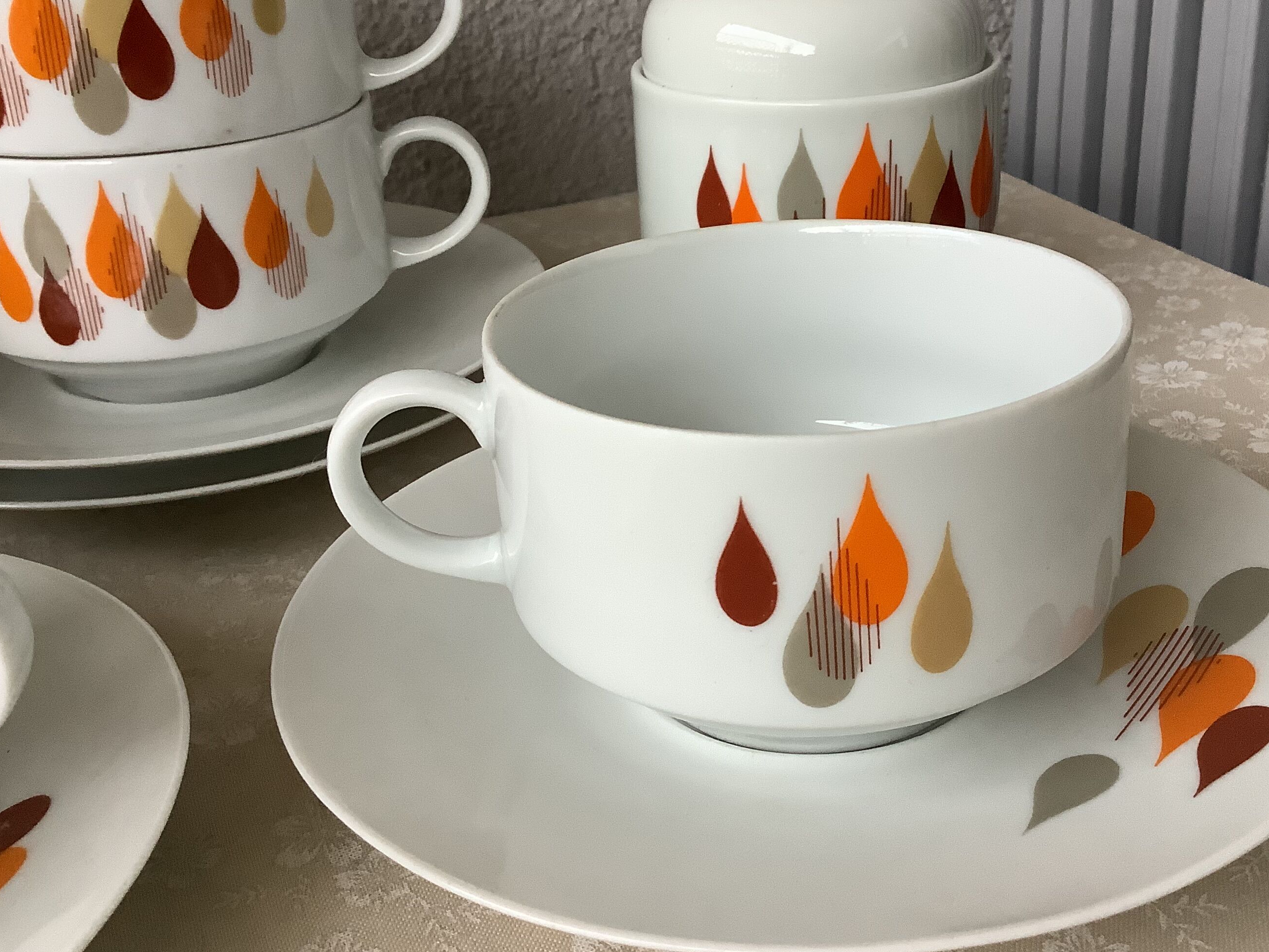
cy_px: 457
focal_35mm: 39
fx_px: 1430
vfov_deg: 36.8
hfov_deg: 47.6
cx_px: 765
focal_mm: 3.3
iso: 200
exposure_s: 1/60
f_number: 2.4
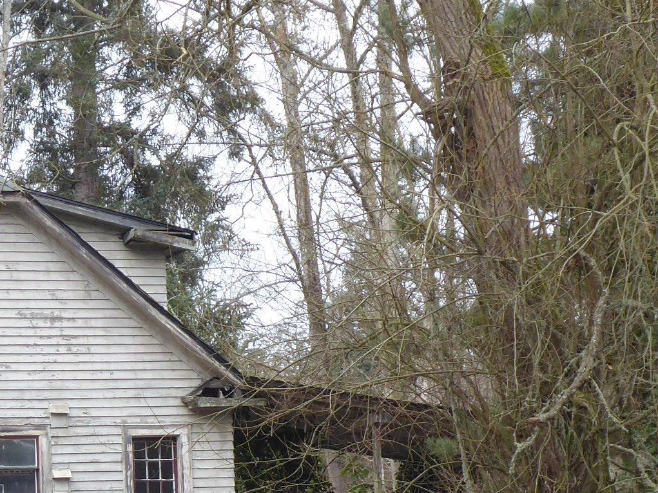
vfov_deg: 9.0
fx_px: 3099
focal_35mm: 163
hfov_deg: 12.0
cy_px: 605
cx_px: 4
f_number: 4.3
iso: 80
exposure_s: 1/60
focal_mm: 10.9
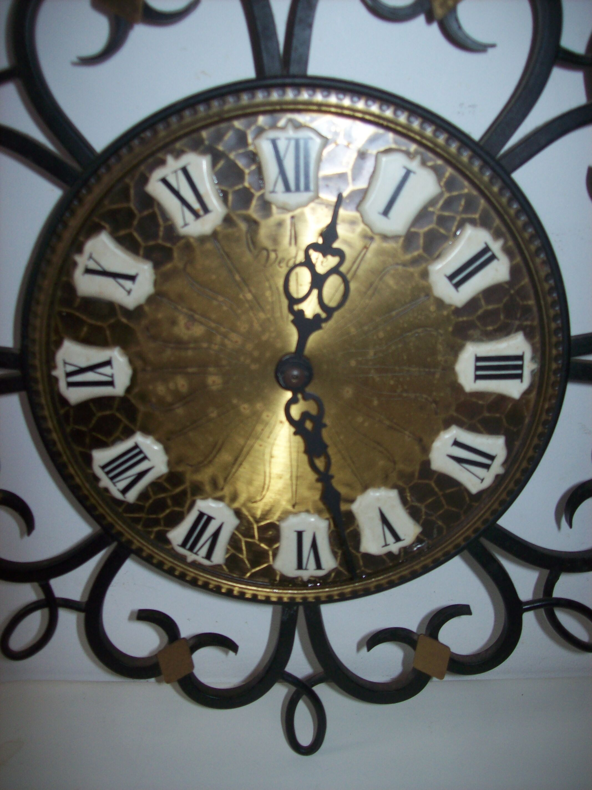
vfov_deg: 51.4
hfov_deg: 39.6
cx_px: 296
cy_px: 395
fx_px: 821
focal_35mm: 36
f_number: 2.7
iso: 80
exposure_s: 1/64
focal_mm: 6
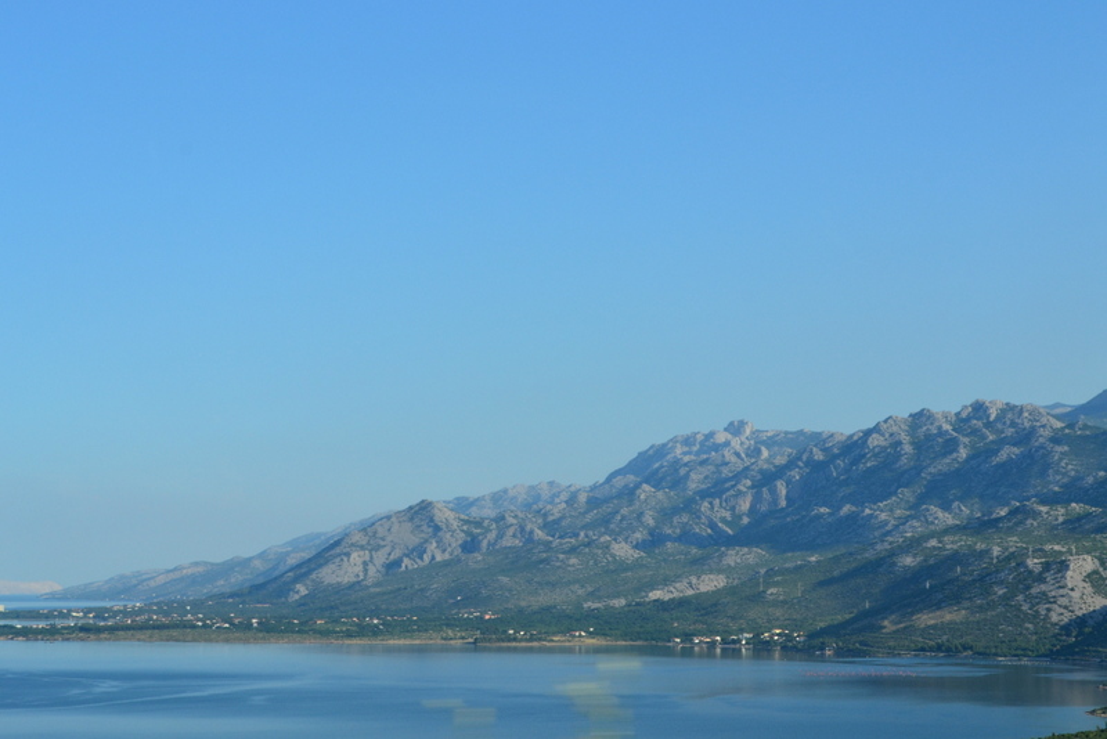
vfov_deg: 17.5
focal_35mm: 78
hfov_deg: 26.0
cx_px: 554
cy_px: 370
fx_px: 2399
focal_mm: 52
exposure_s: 1/320
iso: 400
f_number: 10
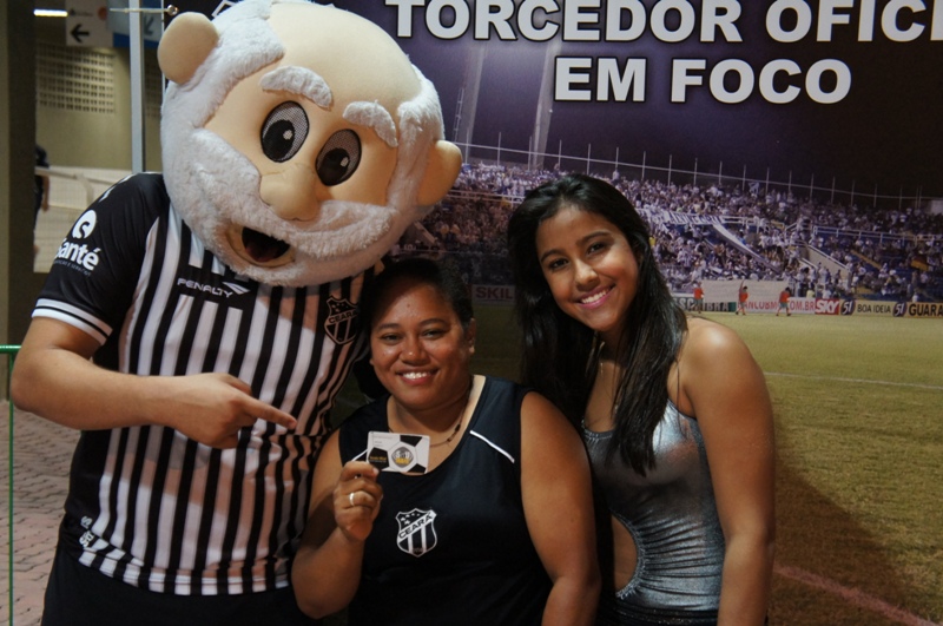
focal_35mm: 58
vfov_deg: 23.1
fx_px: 1530
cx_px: 472
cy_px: 313
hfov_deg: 34.3
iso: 1600
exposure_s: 1/30
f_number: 4.5
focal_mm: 39
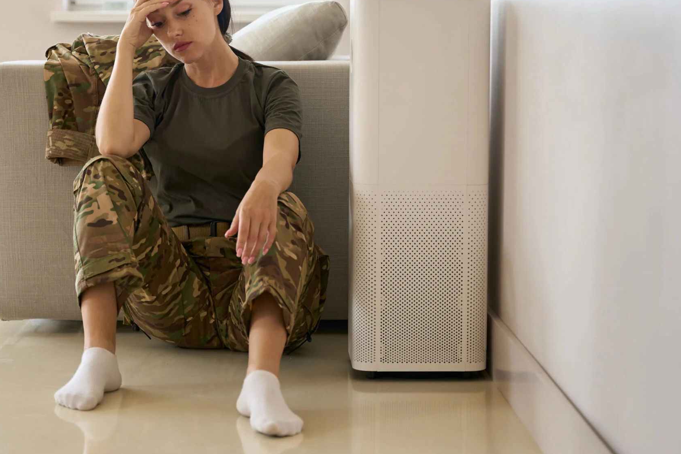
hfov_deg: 24.0
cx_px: 295
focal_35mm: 85
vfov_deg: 16.1
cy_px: 205
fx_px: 1604
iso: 400
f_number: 2.8
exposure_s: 1/200
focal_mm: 55.5
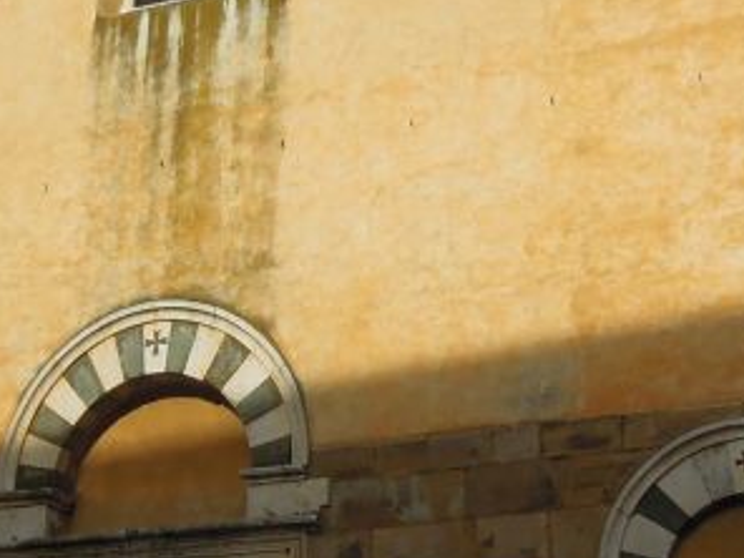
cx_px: 279
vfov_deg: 17.8
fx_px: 1784
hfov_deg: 23.5
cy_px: 307
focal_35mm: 83
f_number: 5
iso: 160
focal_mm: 4.3
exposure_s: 1/1000
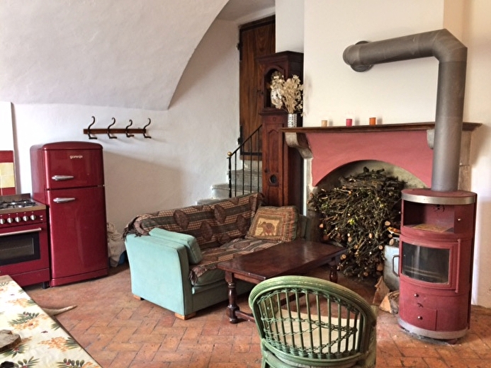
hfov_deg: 61.7
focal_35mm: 29
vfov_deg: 48.2
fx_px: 411
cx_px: 246
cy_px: 184
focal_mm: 4.15
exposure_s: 1/33
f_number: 2.2
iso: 160
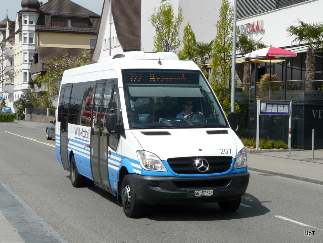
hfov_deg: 28.2
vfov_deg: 21.3
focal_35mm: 69
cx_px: 162
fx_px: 644
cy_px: 122
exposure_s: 1/400
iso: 100
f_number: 7.1
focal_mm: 11.4
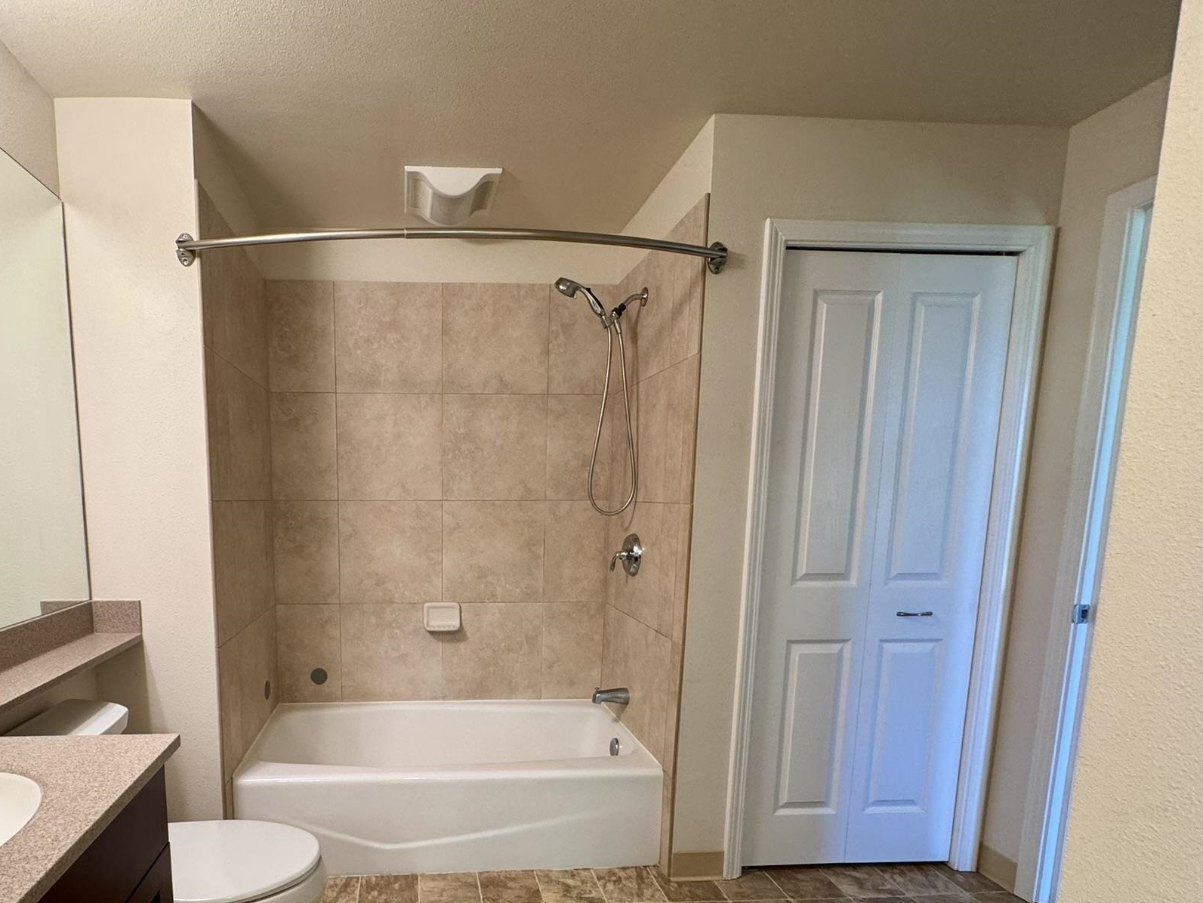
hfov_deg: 85.7
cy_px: 580
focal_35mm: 18
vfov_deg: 70.1
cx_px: 439
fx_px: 626
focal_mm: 2.22
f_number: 2.2
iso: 160
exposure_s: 1/60
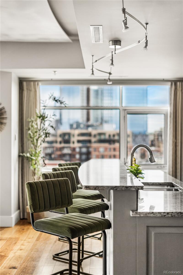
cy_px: 138
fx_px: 381
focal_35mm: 50
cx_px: 92
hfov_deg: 27.0
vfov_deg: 39.6
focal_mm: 50
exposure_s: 1/250
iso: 320
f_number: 1.8
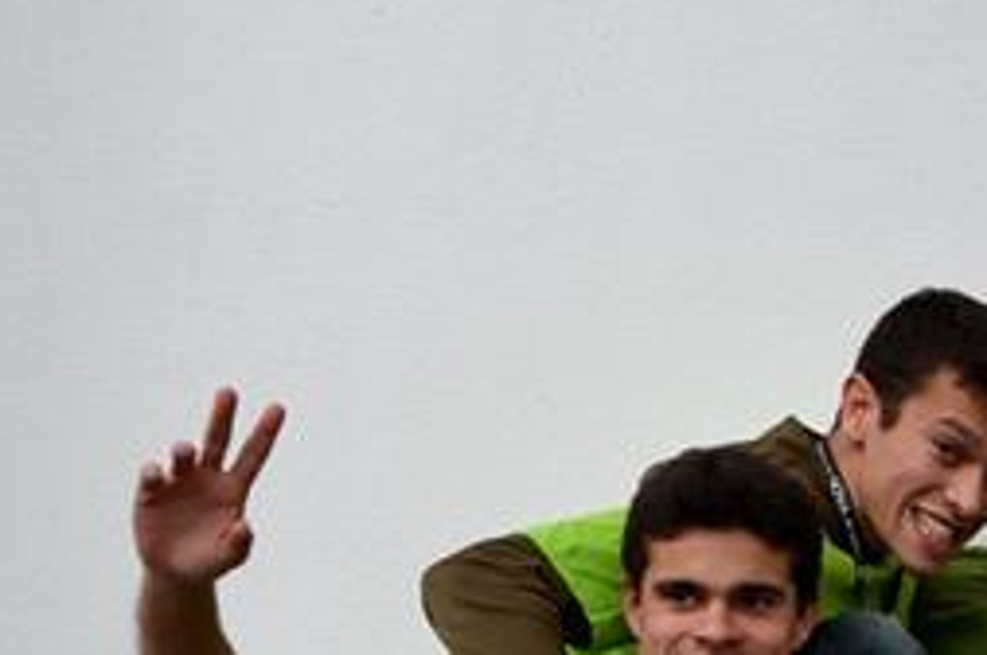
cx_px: 1276
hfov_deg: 16.9
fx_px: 3121
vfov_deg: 11.6
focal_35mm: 114
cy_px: 918
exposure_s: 1/125
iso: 110
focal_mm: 24
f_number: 5.6
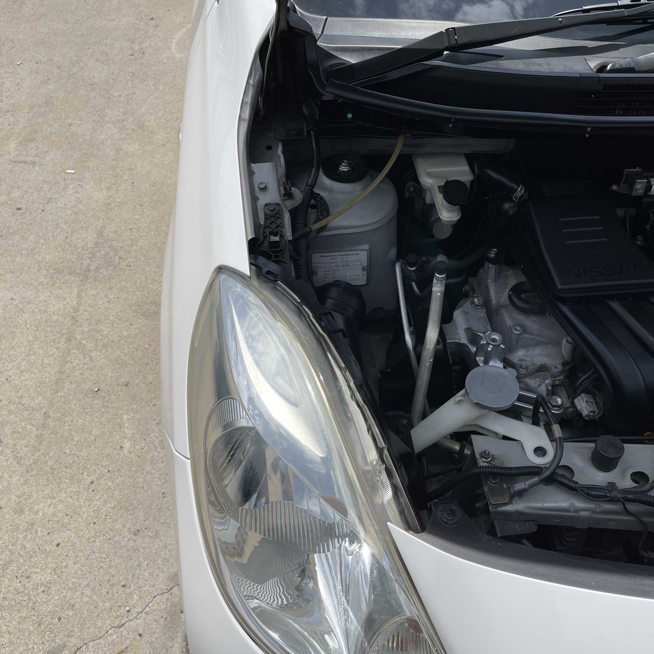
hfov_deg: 52.4
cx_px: 359
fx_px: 663
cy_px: 328
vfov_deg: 52.5
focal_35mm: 31
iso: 32
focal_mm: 5.1
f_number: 1.6
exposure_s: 1/7407
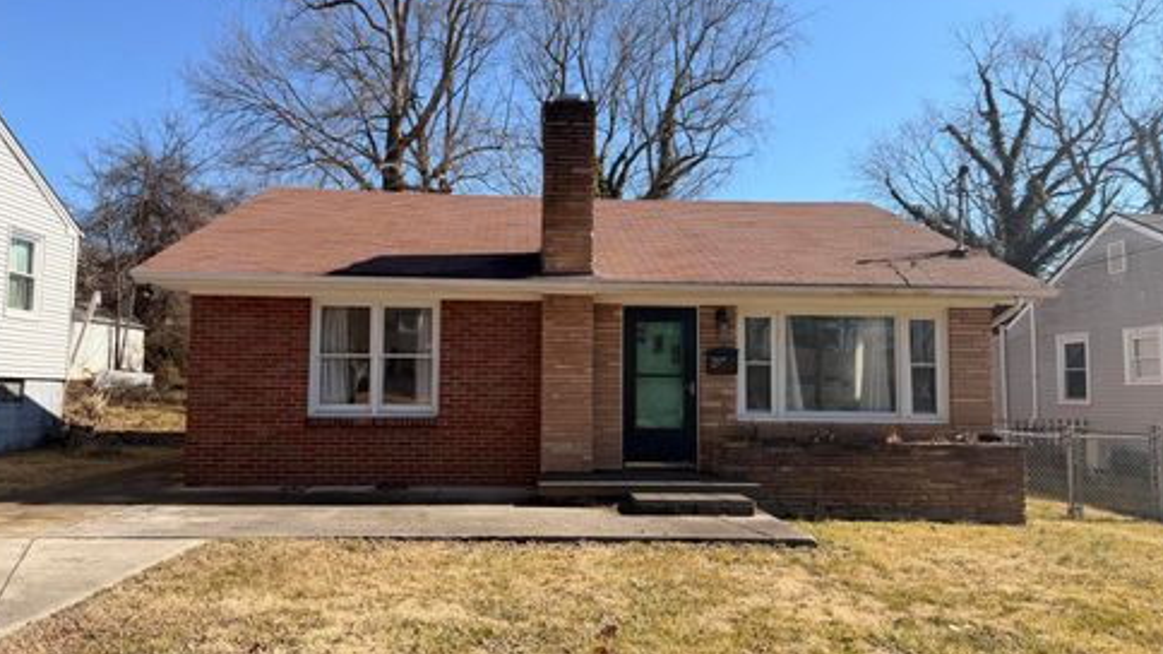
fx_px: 832
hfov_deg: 69.9
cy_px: 338
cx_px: 569
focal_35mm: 27
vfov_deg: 42.9
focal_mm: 6.76
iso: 80
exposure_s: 1/3021
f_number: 1.78
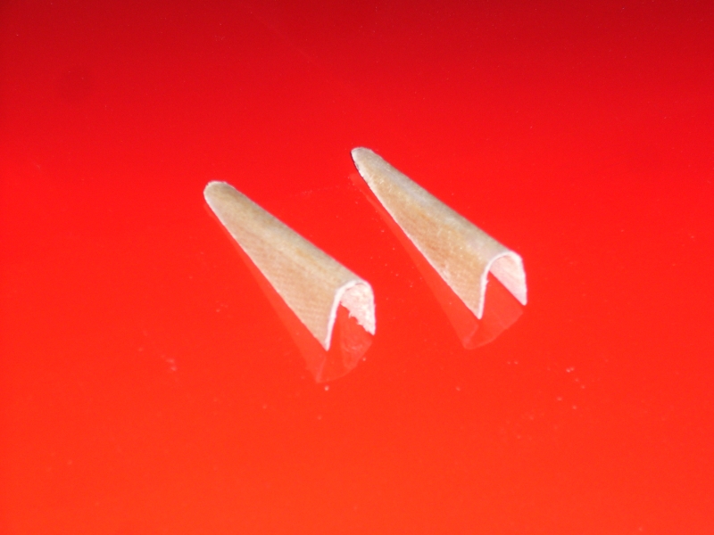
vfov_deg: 14.4
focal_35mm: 103
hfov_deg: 19.1
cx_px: 357
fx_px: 2125
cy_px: 268
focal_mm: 17
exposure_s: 1/60
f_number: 4.9
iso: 100
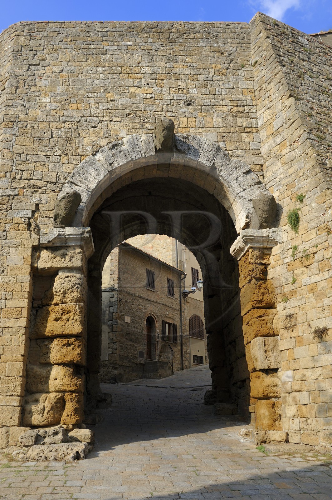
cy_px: 250
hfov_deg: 38.8
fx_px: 471
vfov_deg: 55.8
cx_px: 166
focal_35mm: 34
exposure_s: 1/200
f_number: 10
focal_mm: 34
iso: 200
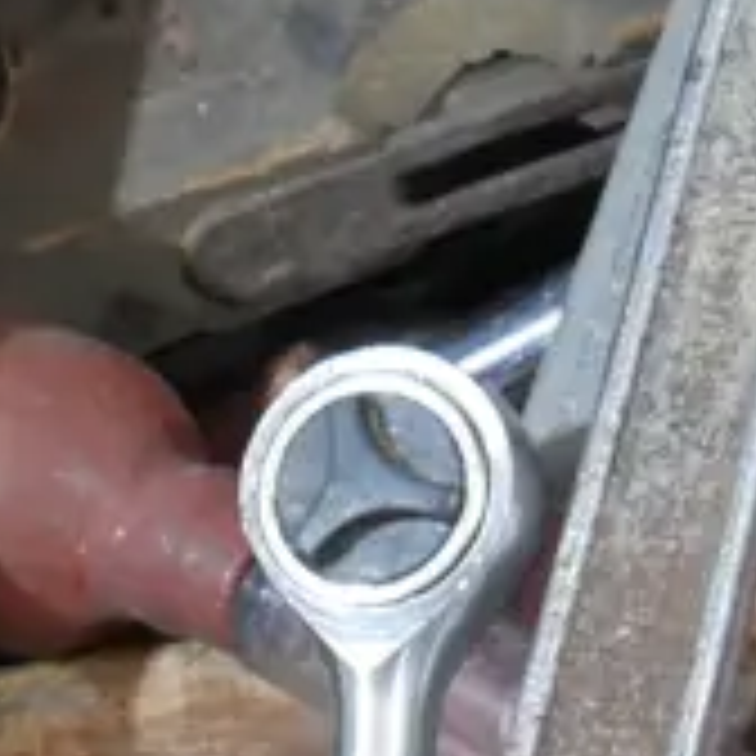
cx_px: 1584
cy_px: 806
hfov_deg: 7.7
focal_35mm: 215
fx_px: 5312
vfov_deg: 8.1
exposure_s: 1/60
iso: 1250
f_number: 5.6
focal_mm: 20
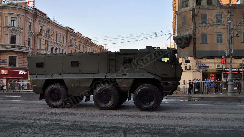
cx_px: 122
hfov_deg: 56.6
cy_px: 73
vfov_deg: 33.7
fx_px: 226
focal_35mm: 35
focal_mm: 22
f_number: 2.8
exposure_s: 1/320
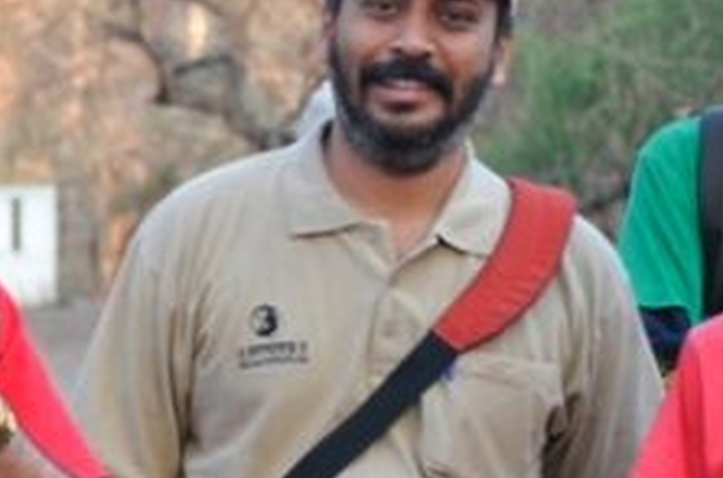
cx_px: -88
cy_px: 322
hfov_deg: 10.4
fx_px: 3928
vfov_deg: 7.0
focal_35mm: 196
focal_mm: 58
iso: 200
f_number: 5
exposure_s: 1/50
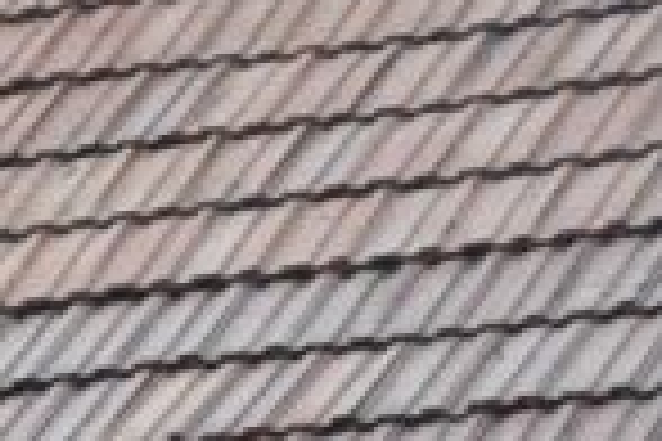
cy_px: 1404
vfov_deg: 4.0
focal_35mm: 334
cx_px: -1243
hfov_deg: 5.8
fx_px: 6141
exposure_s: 1/100
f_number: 5
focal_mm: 32
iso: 500
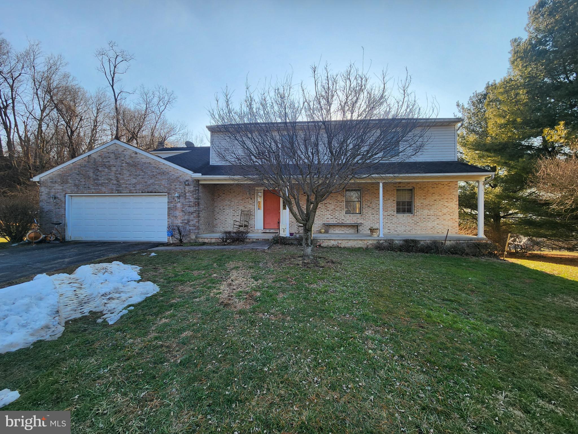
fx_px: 217
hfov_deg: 106.2
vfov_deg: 89.9
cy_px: 217
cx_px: 289
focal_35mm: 13
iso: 50
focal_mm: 2.2
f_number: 2.2
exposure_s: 1/643
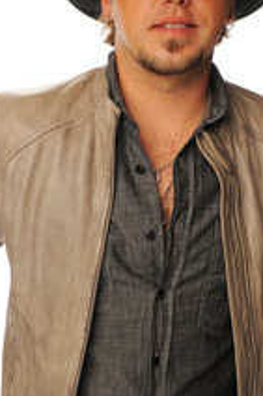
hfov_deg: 20.6
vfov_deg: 30.5
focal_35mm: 66
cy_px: 207
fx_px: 724
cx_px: 134
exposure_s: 1/200
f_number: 6.3
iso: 200
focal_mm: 35
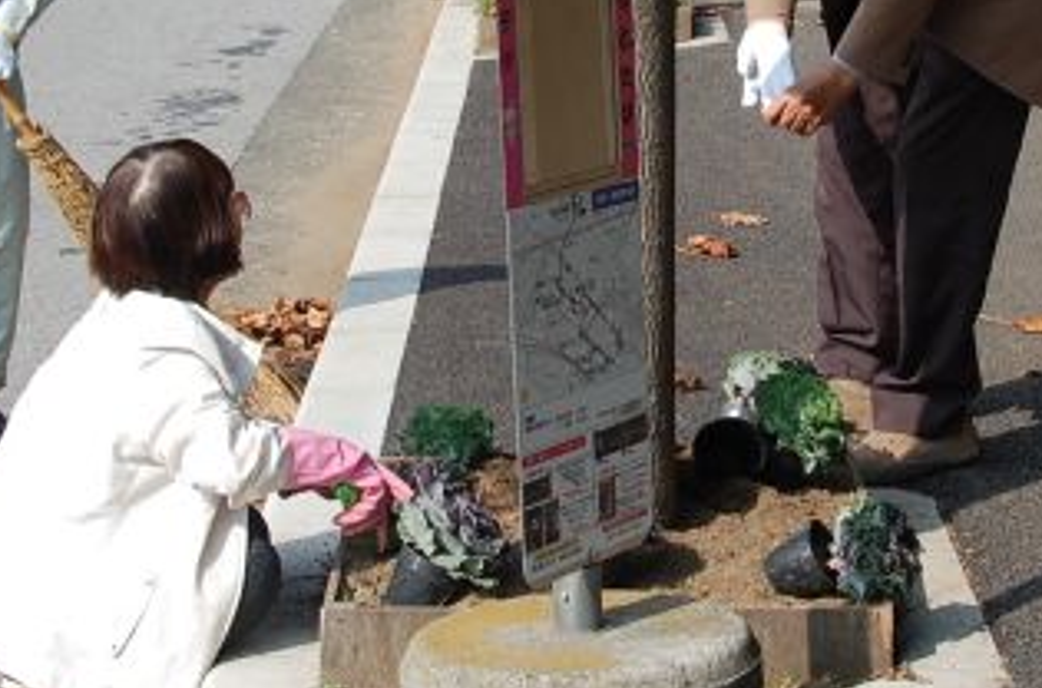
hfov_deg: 17.3
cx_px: 642
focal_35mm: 118
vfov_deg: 11.5
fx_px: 3413
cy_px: 116
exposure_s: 1/320
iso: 200
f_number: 9
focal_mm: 31
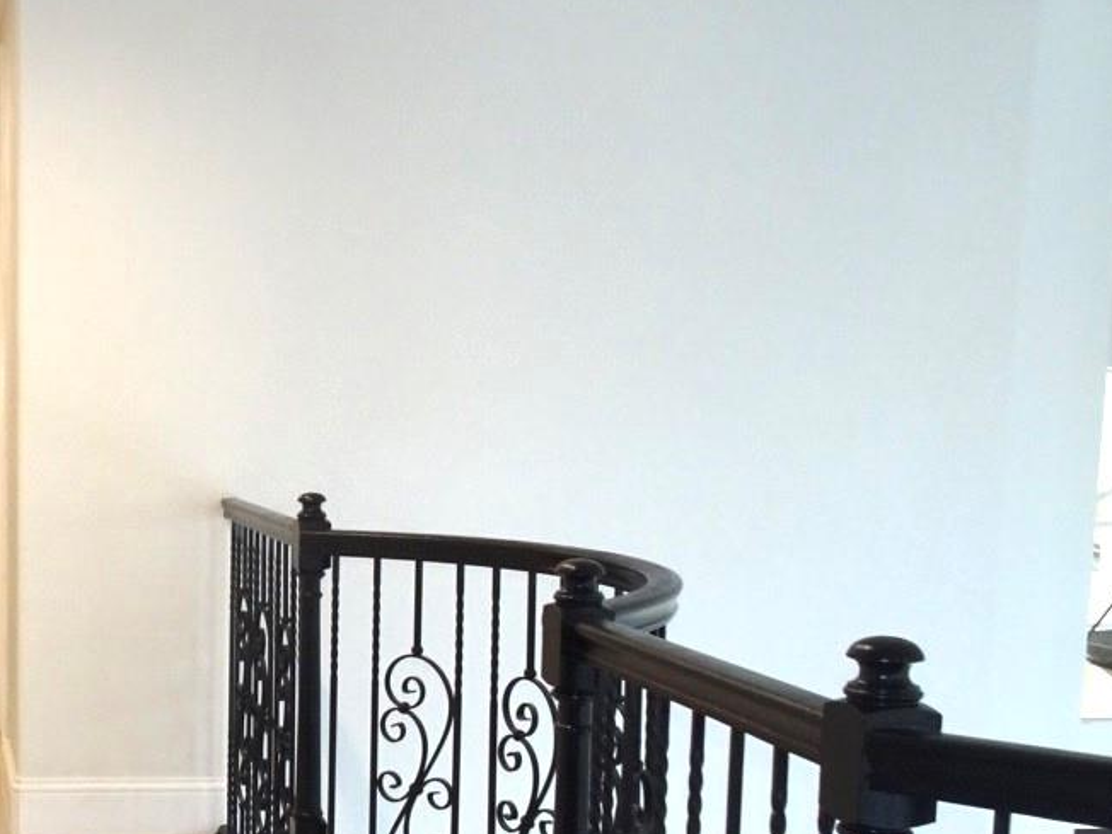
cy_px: 605
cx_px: -39
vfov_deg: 27.2
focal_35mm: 53
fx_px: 1703
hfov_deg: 32.7
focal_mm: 4.1
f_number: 3.5
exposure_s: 1/30
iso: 160
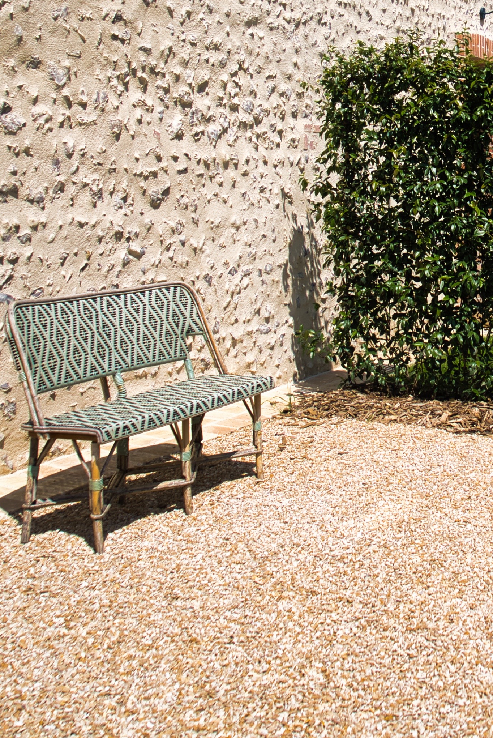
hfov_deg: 24.1
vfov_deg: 35.9
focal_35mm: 54
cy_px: 174
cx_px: 475
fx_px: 1107
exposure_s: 1/400
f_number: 5
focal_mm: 26
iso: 40
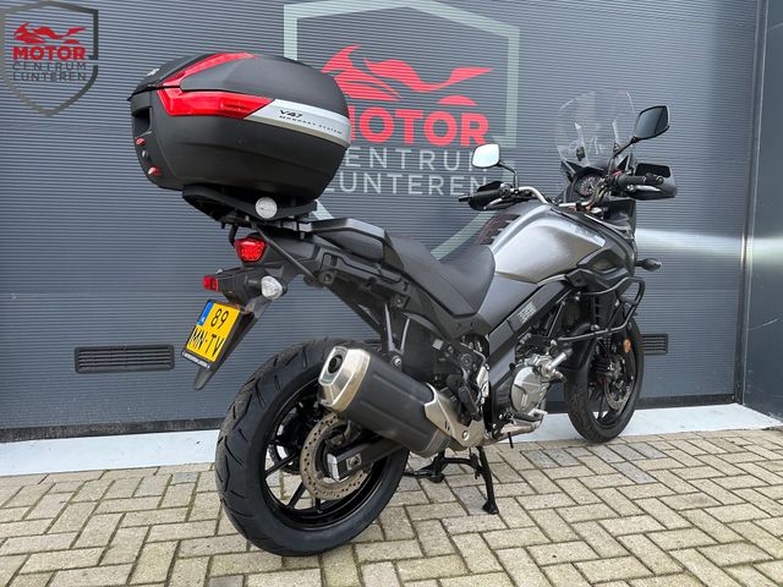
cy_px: 294
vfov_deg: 56.8
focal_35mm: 24
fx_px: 543
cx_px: 392
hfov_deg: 71.6
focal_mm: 6.86
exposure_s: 1/121
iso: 200
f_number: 1.78
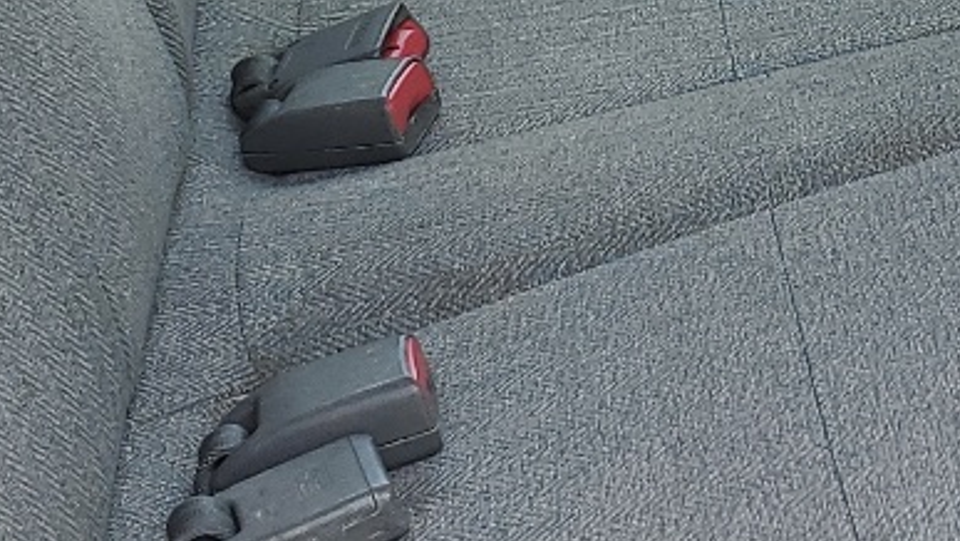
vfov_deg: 10.1
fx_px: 2979
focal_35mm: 117
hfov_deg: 18.2
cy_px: -203
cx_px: 722
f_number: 1.5
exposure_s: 1/345
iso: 50
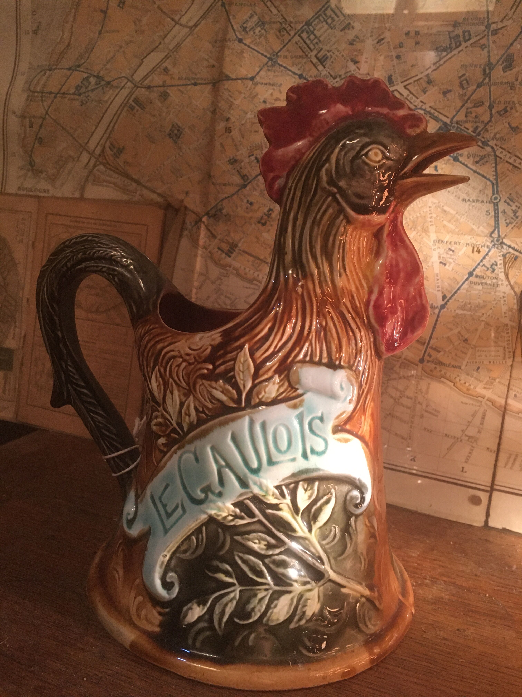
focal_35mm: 29
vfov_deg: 61.7
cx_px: 261
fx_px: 583
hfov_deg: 48.2
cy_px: 348
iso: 200
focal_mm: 4.15
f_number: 2.2
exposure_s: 1/25
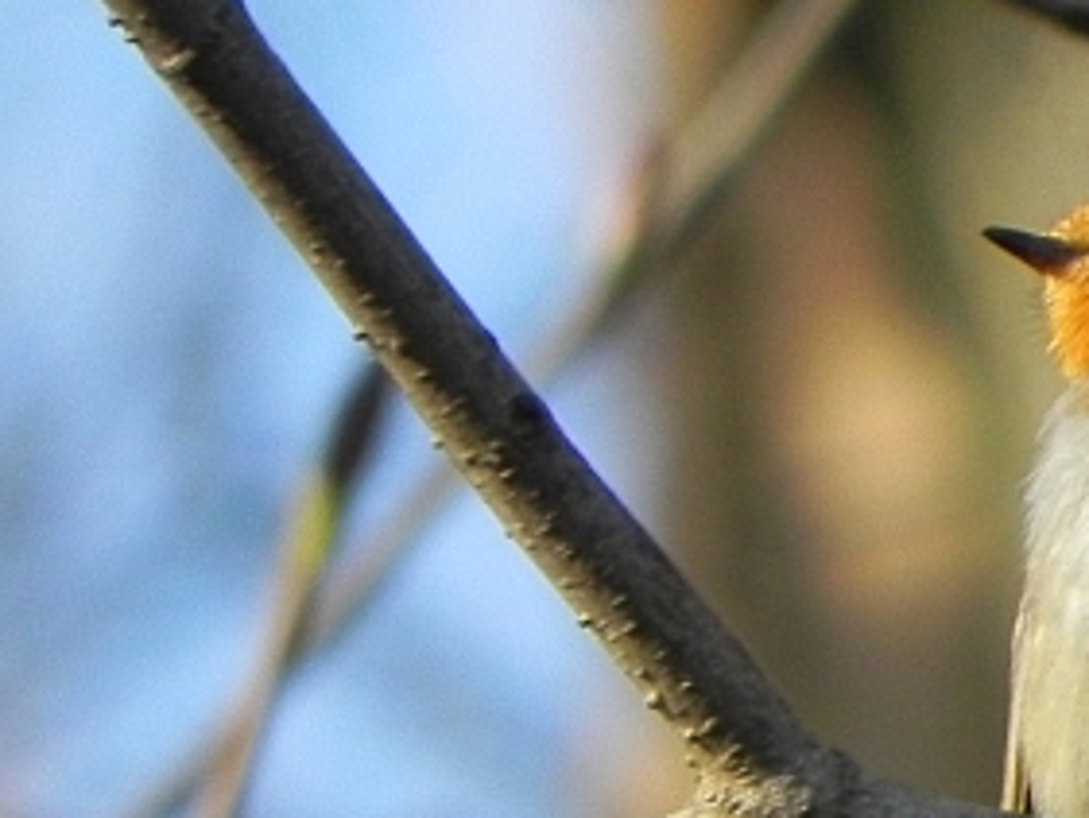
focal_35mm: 2467
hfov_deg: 0.8
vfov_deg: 0.6
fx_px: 77644
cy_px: 558
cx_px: 1818
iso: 163
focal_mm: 120
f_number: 5
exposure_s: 1/200
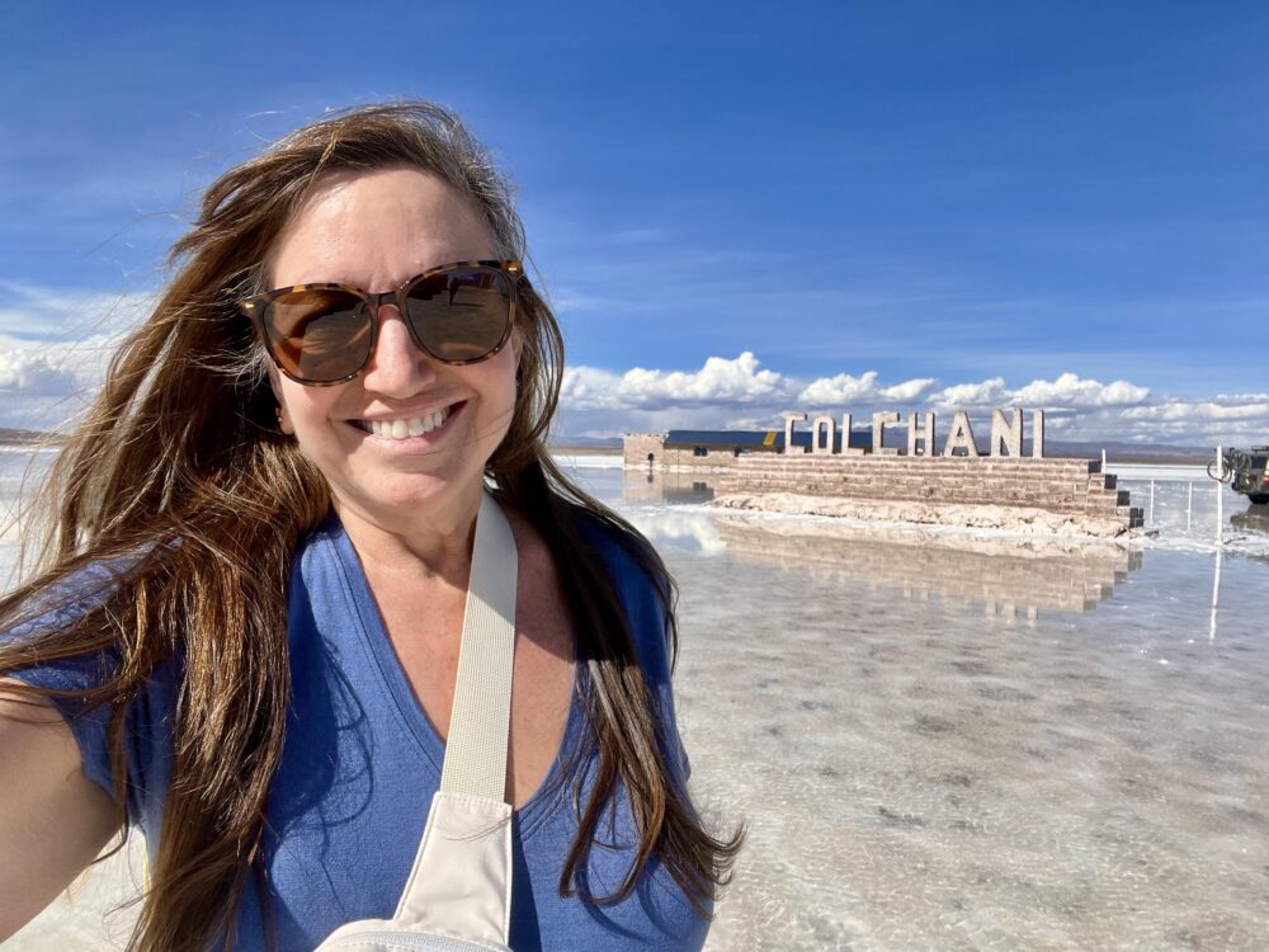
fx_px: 843
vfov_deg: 58.9
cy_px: 476
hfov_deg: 73.9
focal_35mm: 23
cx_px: 634
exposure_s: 1/1284
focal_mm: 2.71
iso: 32
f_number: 2.2
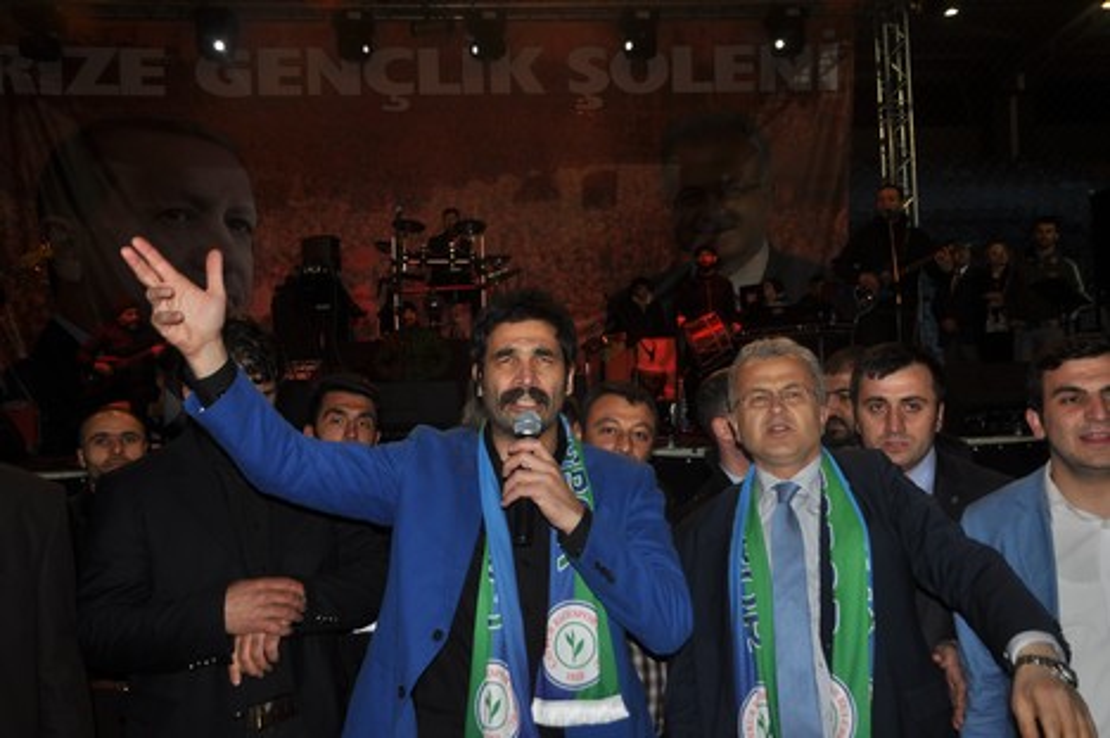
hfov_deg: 53.2
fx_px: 1109
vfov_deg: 36.8
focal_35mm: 36
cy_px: 369
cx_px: 555
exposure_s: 1/60
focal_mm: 24
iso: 200
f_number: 4
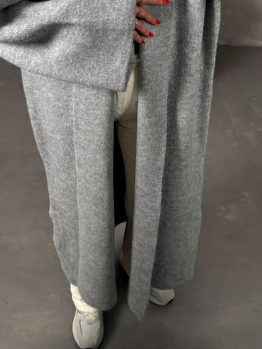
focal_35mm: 40
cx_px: 153
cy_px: 93
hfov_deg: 35.9
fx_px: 404
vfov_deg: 45.4
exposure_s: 1/121
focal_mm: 6.76
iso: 160
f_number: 1.78
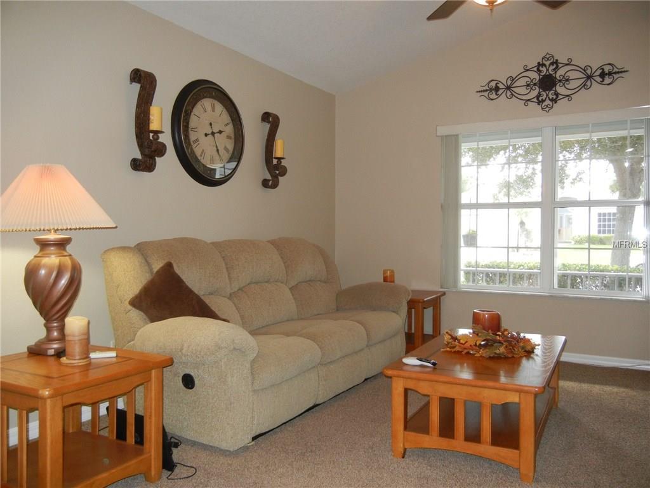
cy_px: 244
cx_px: 325
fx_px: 563
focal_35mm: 30
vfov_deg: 46.8
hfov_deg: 60.0
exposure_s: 1/30
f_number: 3.5
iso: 293
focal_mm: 5.4
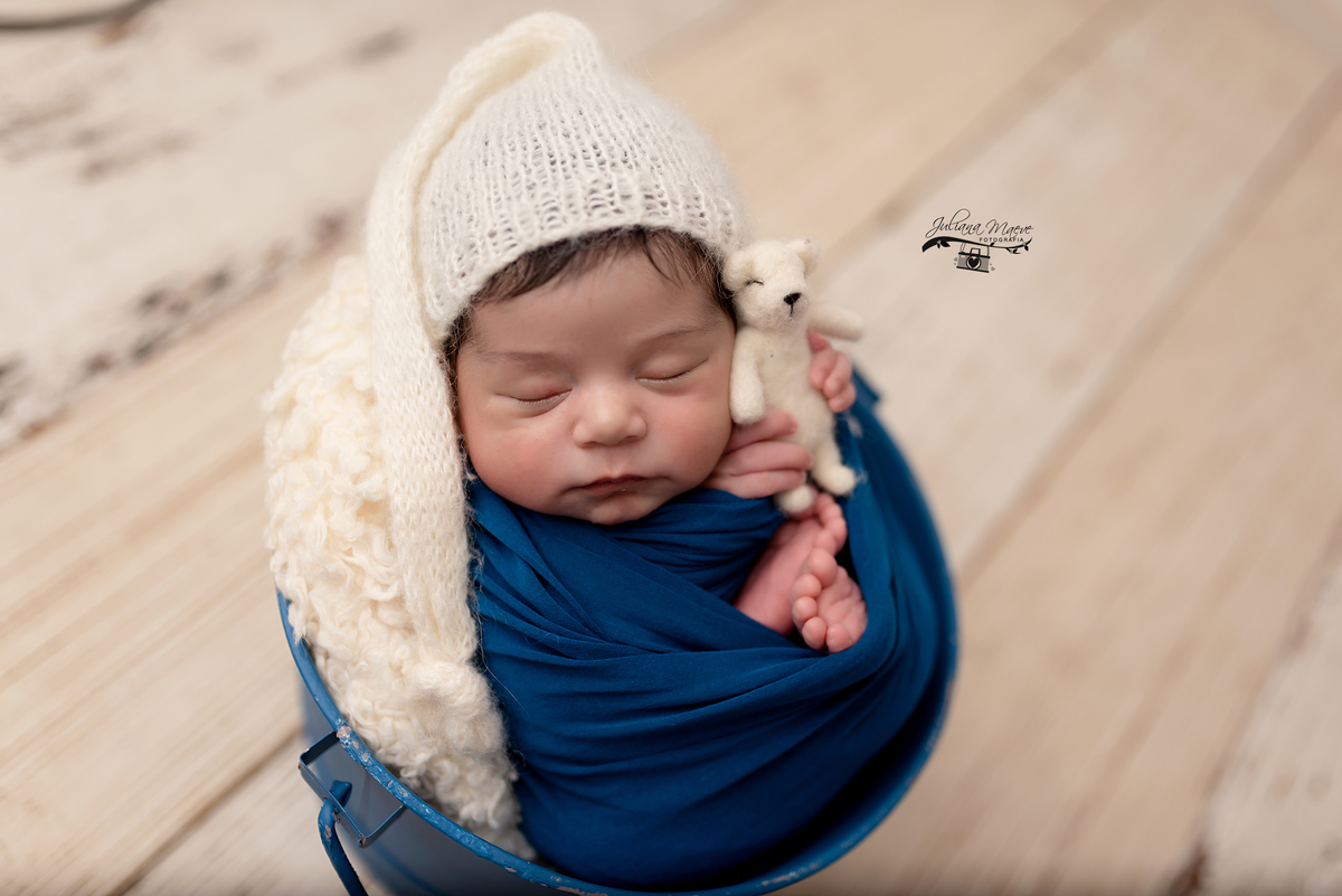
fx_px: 1305
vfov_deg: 37.9
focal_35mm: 35
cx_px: 671
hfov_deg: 54.4
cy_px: 448
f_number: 2
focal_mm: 35
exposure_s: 1/250
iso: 100
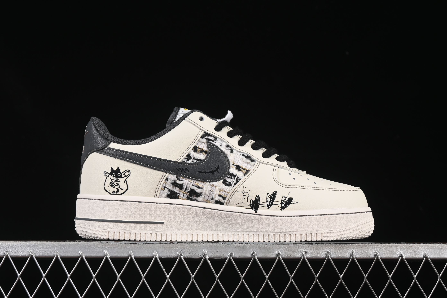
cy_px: 149
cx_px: 224
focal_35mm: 75
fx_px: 931
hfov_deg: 27.0
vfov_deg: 18.2
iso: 160
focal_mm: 50
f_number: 8
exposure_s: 1/80
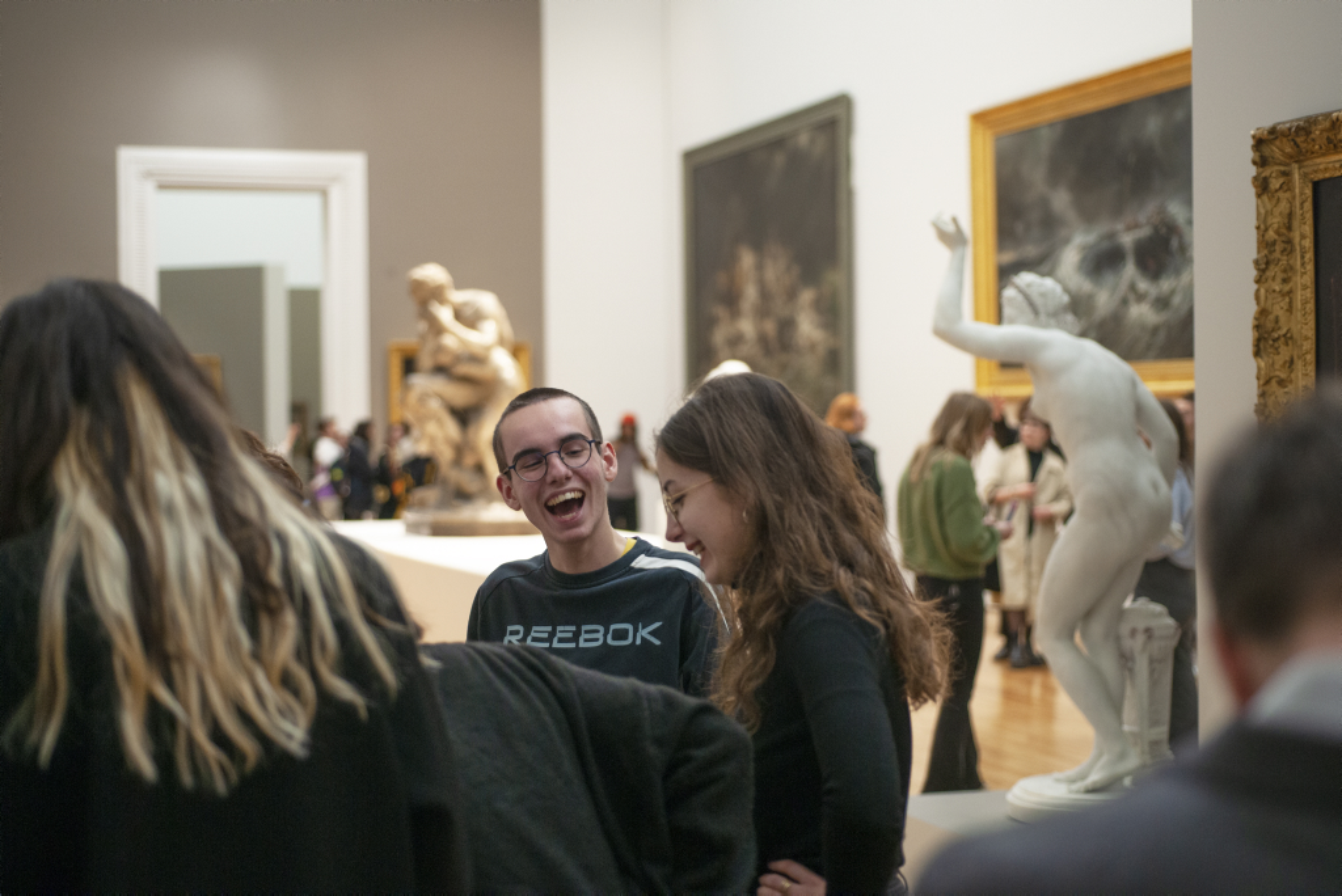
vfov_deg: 22.7
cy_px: 448
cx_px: 671
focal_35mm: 60
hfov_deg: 33.4
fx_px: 2238
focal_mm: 60
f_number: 2.8
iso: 1000
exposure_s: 1/80
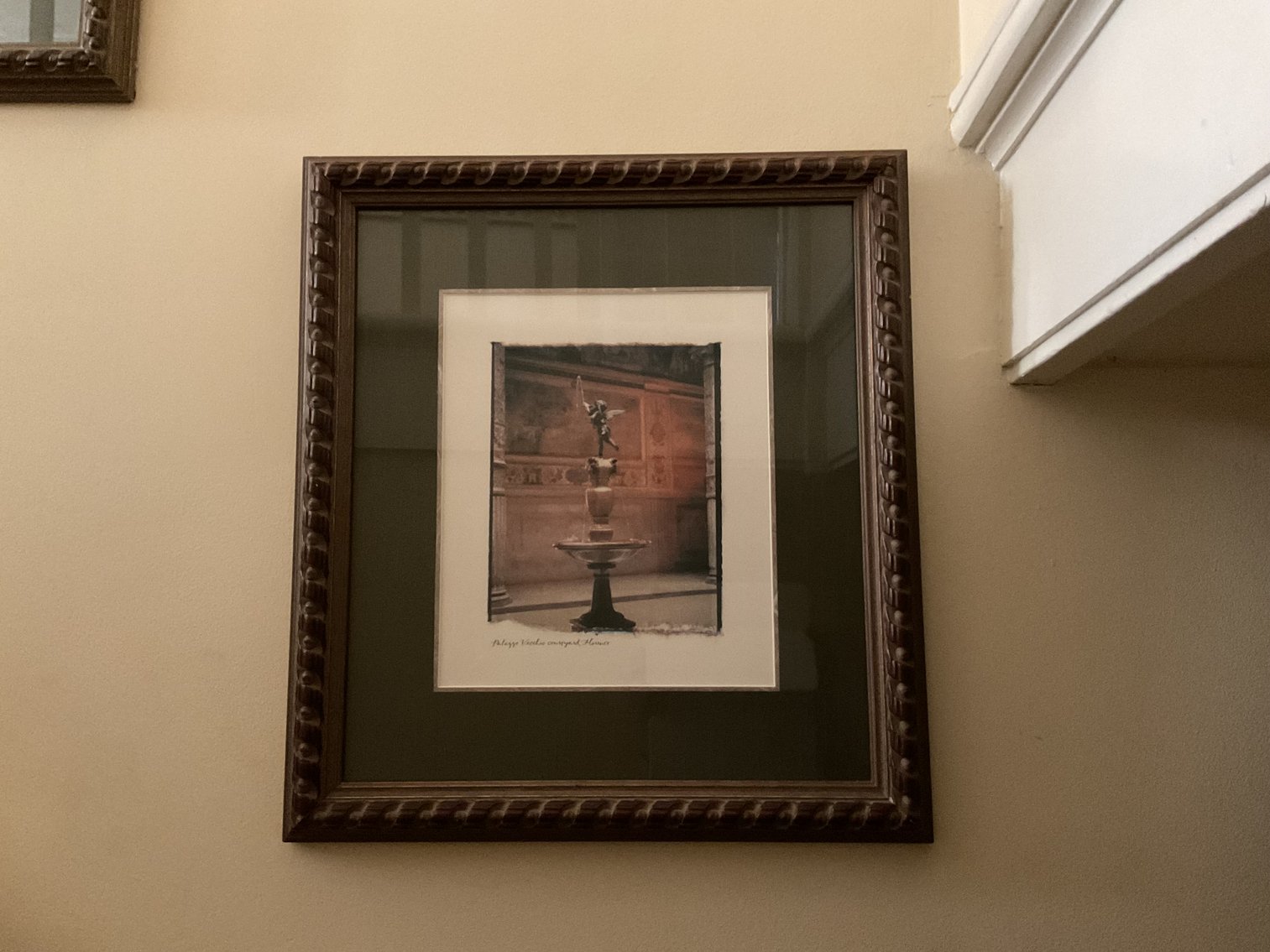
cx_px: 635
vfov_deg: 48.2
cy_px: 476
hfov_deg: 61.7
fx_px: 1064
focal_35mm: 29
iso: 500
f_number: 1.8
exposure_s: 1/25
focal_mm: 3
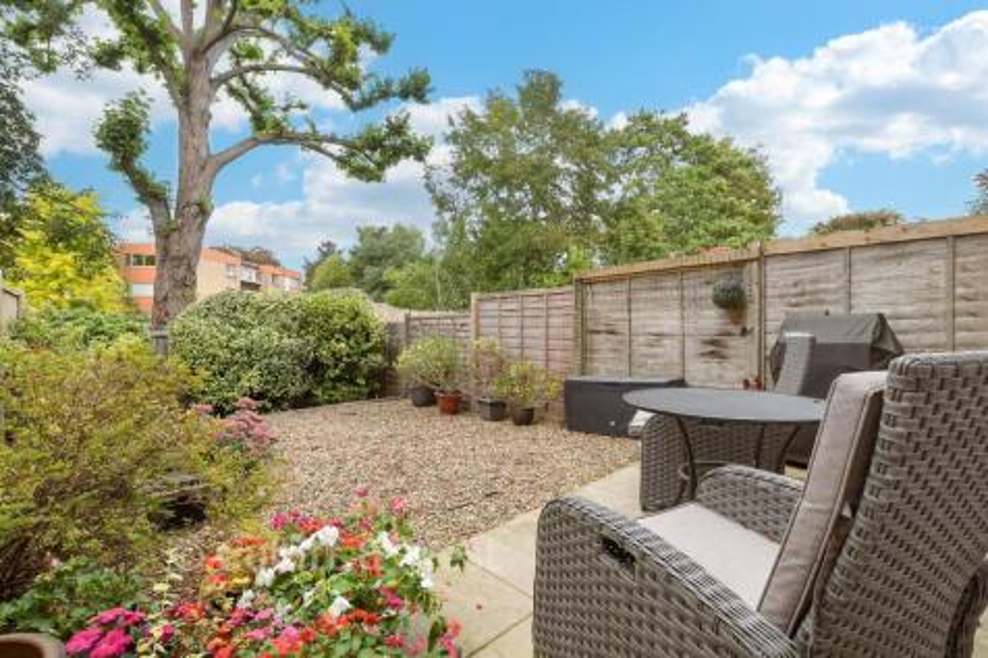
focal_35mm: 15
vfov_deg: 77.3
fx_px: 412
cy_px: 329
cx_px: 494
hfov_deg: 100.4
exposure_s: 1/30
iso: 160
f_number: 8
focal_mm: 10
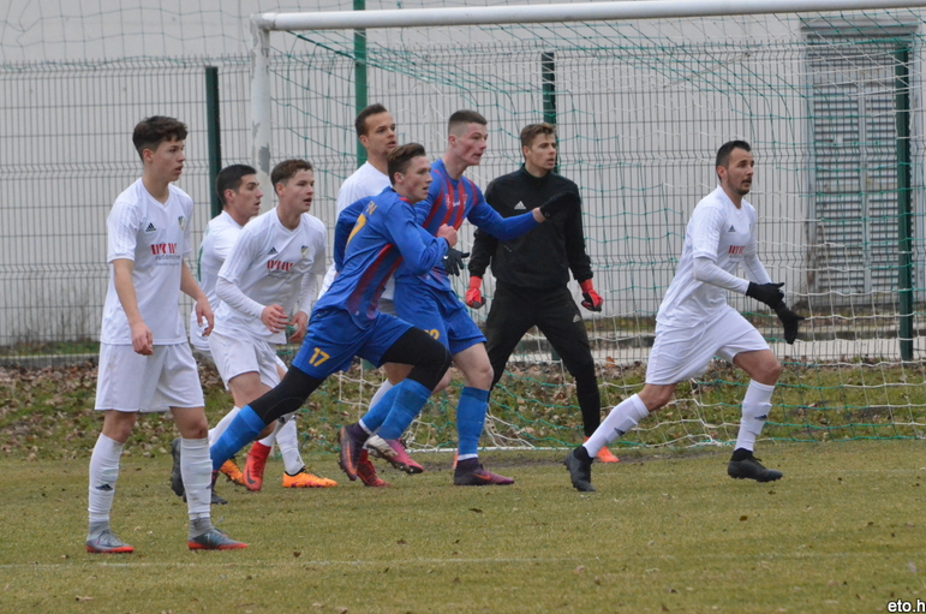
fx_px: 11990
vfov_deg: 2.9
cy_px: 317
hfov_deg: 4.4
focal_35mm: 467
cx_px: 479
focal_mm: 300
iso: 6400
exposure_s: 1/1600
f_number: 10
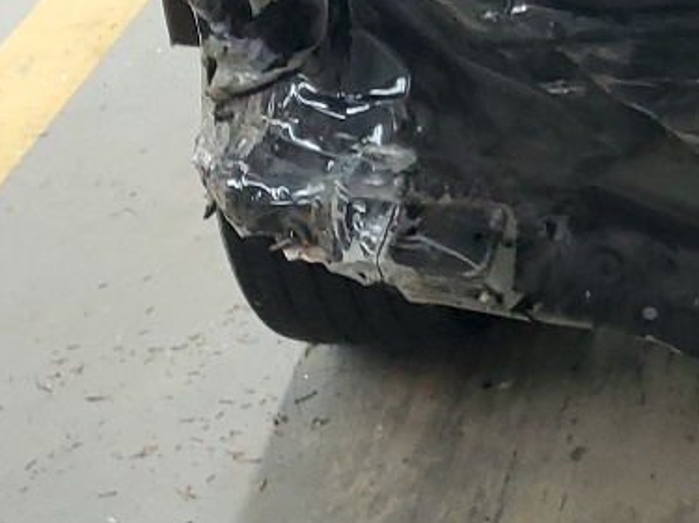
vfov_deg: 12.8
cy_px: -186
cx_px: 1098
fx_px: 2241
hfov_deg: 16.0
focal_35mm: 111
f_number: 1.5
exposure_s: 1/60.2
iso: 131
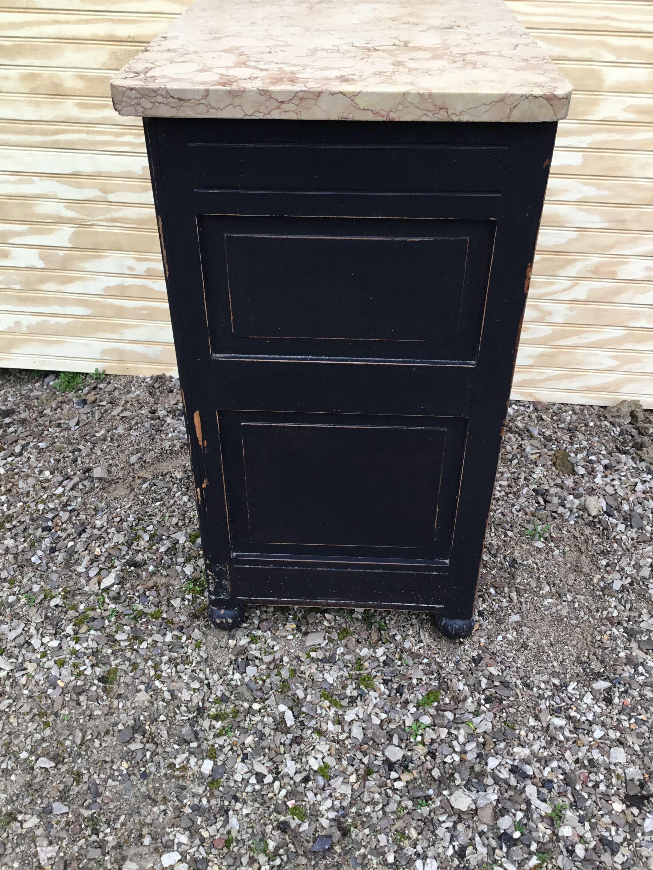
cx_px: 326
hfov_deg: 45.4
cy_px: 435
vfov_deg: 58.4
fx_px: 780
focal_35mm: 31
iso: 40
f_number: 2.4
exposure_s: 1/100
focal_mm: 3.3
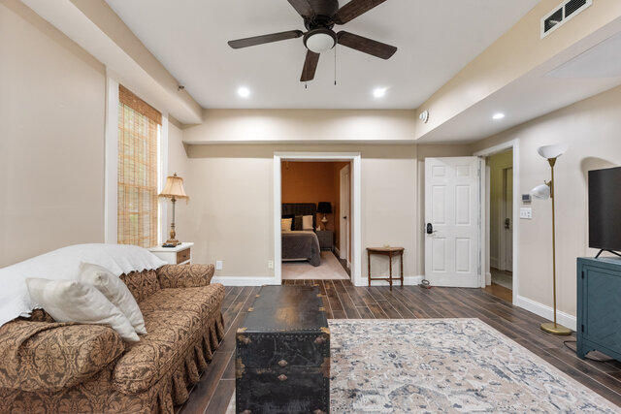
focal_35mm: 16
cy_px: 207
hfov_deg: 96.7
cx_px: 310
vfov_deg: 73.8
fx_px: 276
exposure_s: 1/50
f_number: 5.6
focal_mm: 16
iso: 1000
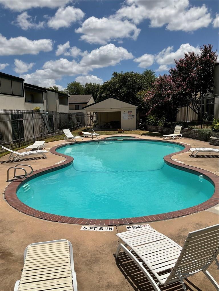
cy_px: 146
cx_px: 110
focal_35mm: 29
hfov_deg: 48.2
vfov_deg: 61.7
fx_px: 245
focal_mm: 3
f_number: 1.8
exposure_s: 1/5814
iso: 20
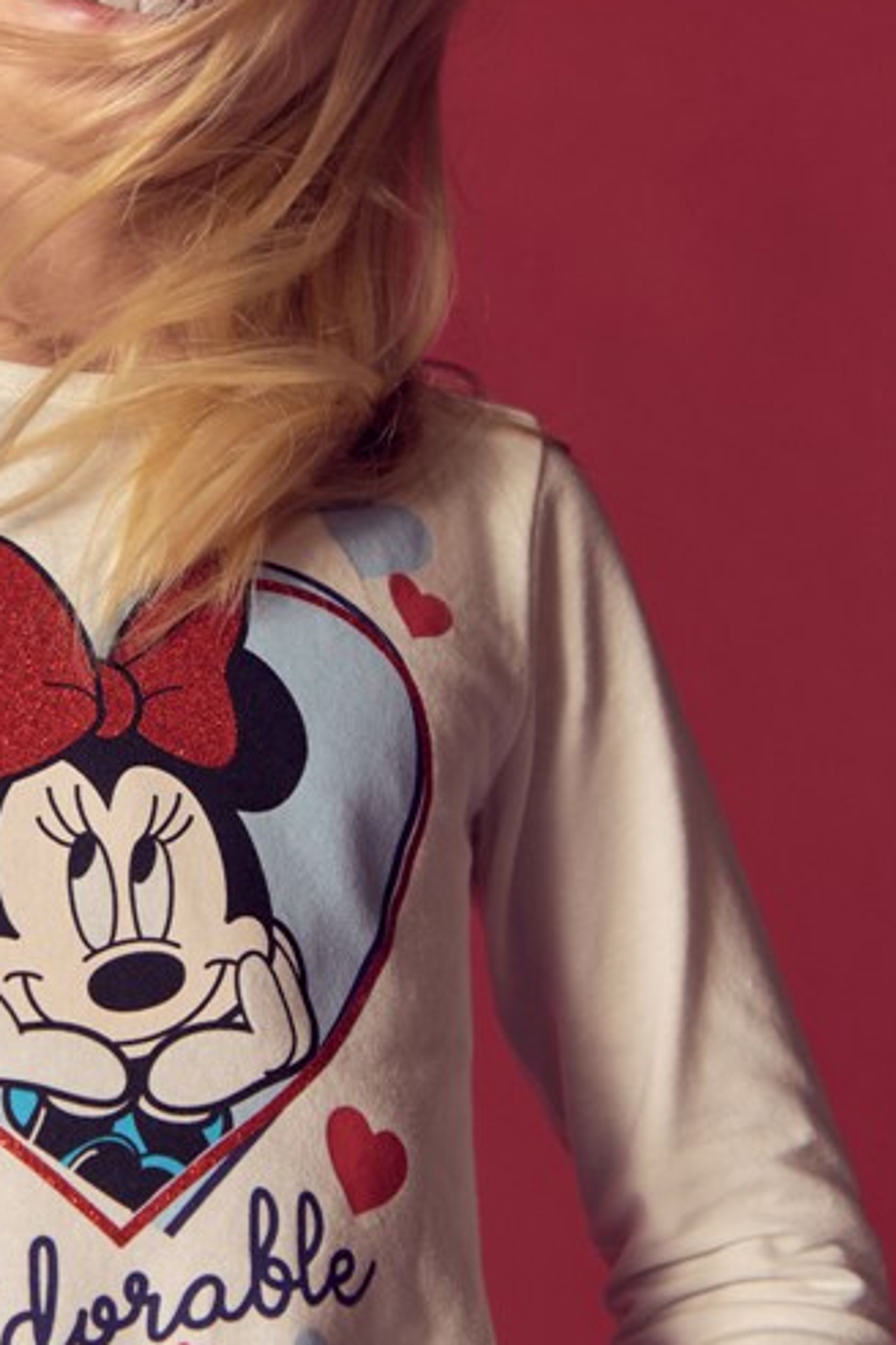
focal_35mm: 100
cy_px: 580
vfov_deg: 20.4
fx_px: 3733
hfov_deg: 13.5
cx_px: 23
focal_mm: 48
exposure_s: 1/125
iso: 100
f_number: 5.6
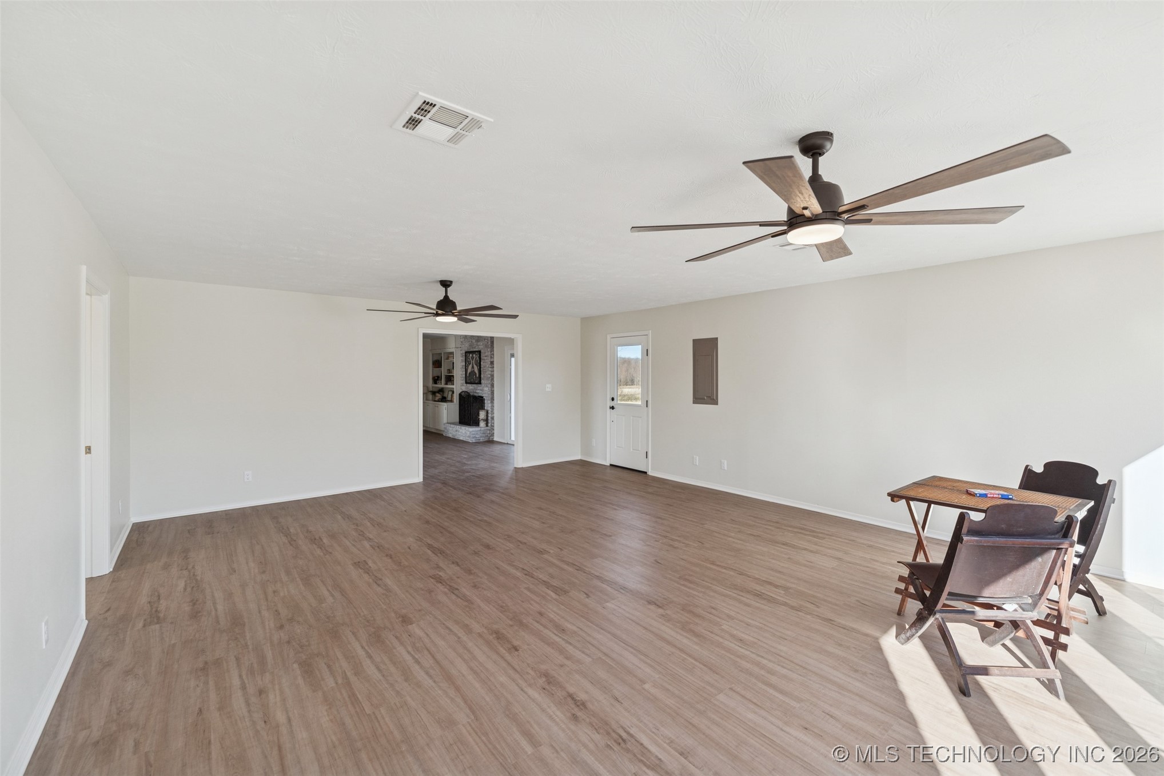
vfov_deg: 81.2
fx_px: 453
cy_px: 388
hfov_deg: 104.3
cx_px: 582
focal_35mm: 14
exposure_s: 1/1000
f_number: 2.8
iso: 400
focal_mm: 14
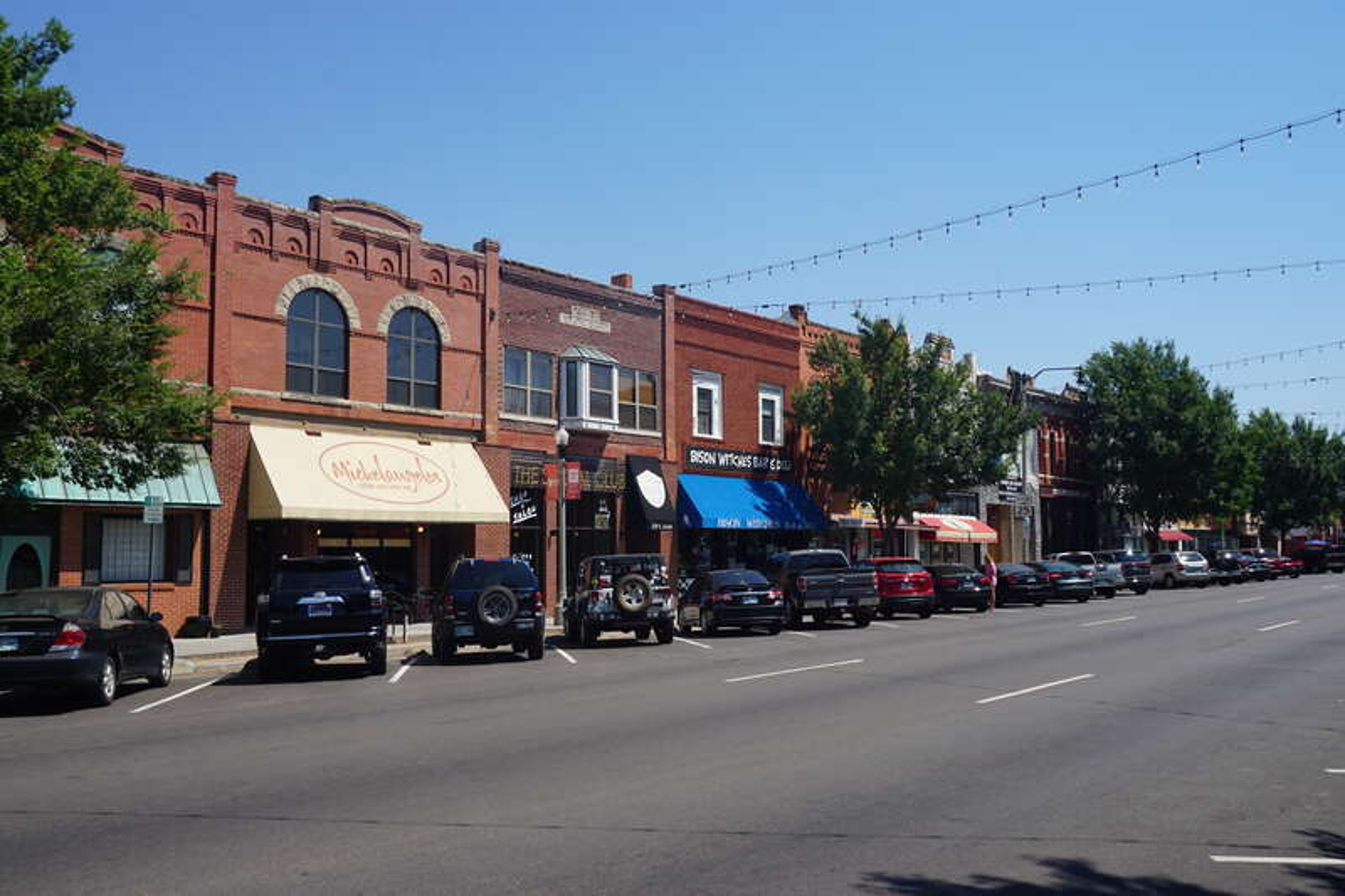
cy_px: 448
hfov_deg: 57.2
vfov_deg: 40.0
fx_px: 1233
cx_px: 672
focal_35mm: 33
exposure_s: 1/160
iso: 100
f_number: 11
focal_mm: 22
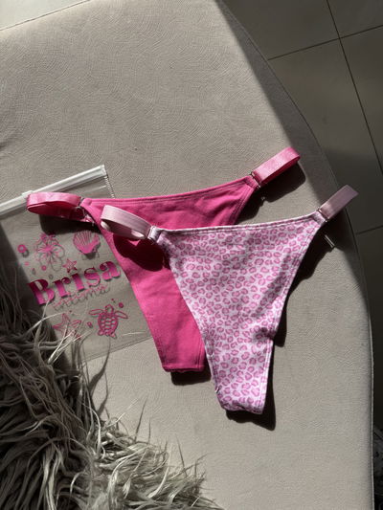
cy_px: 255
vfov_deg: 71.6
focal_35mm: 24
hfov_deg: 56.8
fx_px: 354
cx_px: 192
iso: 80
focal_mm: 6.76
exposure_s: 1/4049
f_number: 1.78
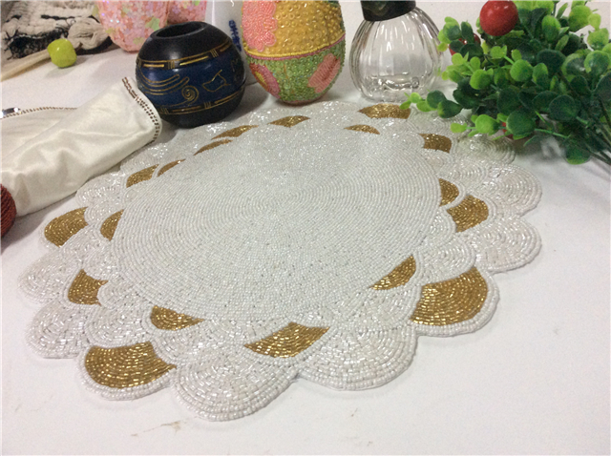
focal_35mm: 32
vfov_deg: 44.1
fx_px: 564
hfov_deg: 56.9
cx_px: 306
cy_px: 228
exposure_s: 1/25
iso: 125
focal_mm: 3.3
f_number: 2.4
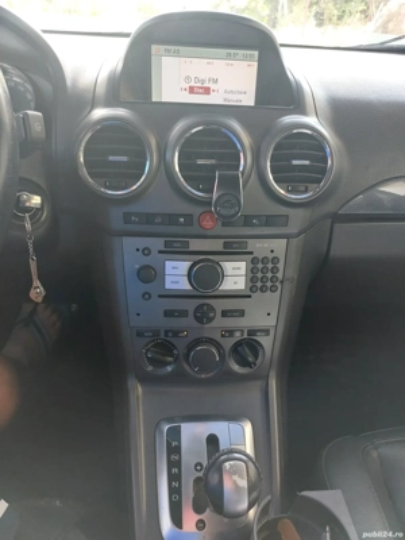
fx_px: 390
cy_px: 270
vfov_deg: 69.4
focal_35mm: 25
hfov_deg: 54.9
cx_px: 202
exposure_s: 1/50
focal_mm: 5.23
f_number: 1.8
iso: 160
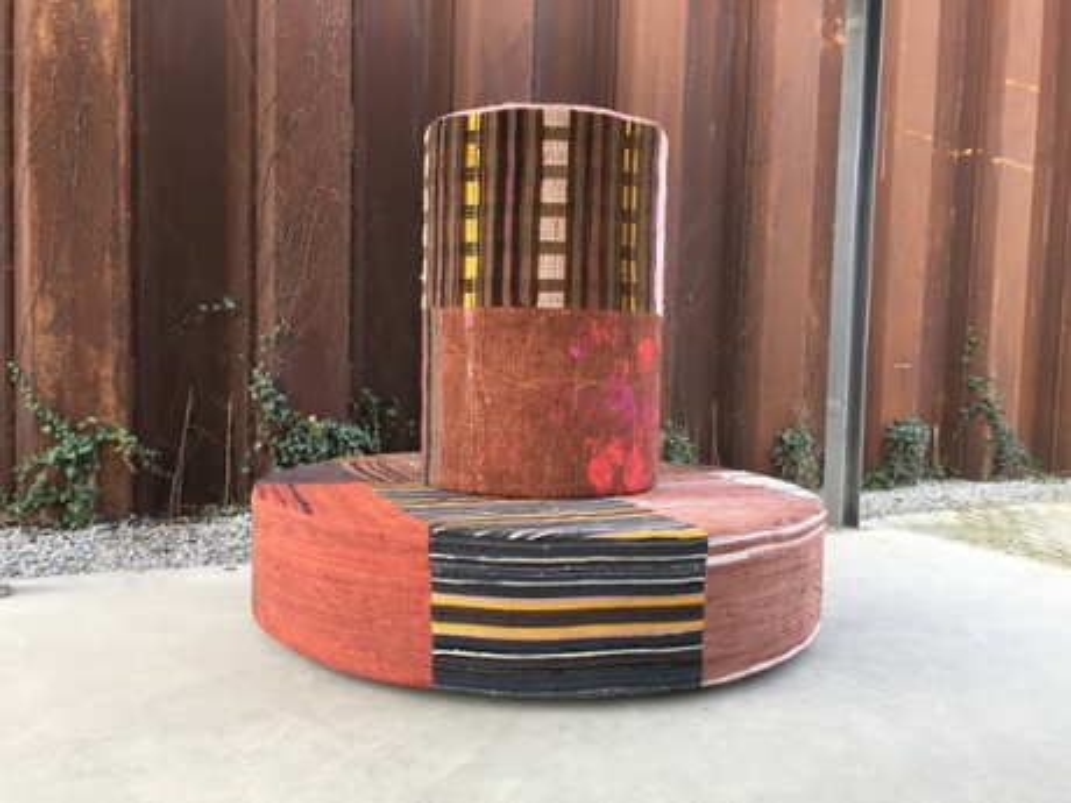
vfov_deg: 48.2
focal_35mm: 29
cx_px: 536
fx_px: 897
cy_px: 402
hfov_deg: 61.7
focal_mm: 4.15
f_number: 2.2
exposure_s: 1/120
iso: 40
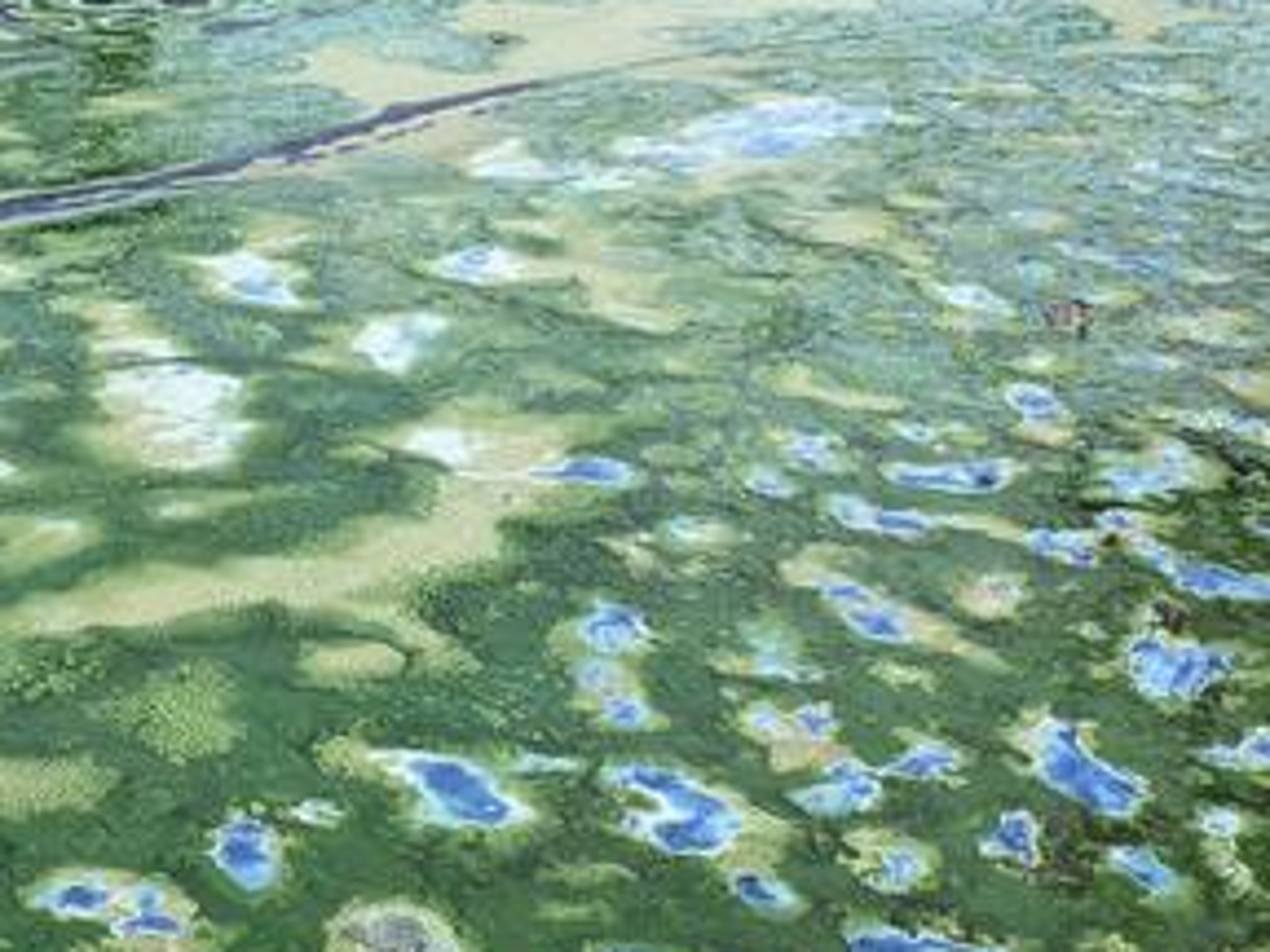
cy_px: 333
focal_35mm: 68
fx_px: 2495
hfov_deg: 27.7
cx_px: 168
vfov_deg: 21.5
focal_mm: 4
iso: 20
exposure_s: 1/747
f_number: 1.8
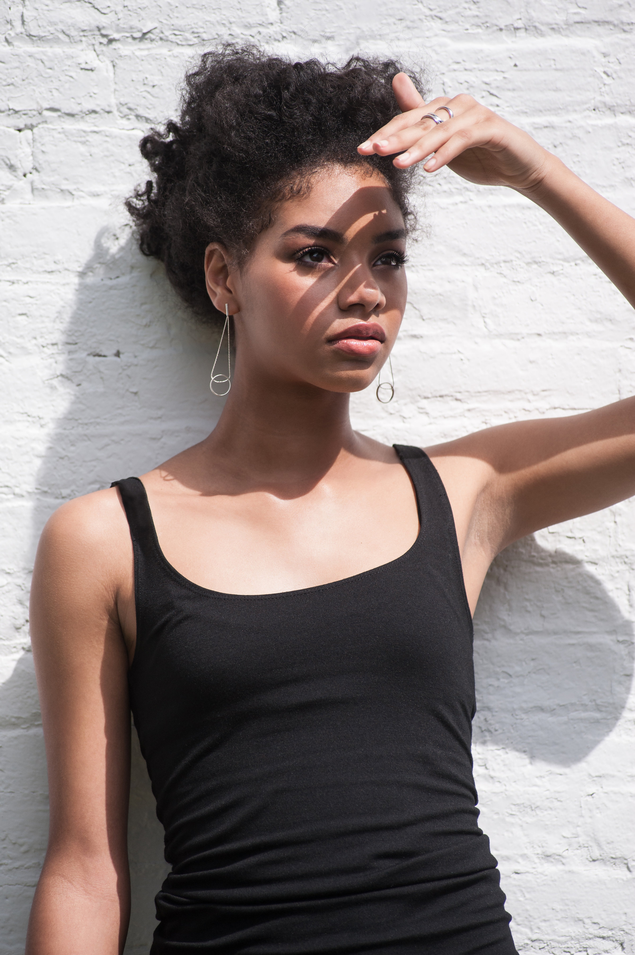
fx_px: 5299
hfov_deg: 6.9
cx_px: 318
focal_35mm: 200
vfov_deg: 10.3
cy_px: 478
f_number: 5.6
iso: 320
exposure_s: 1/2500
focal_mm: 200
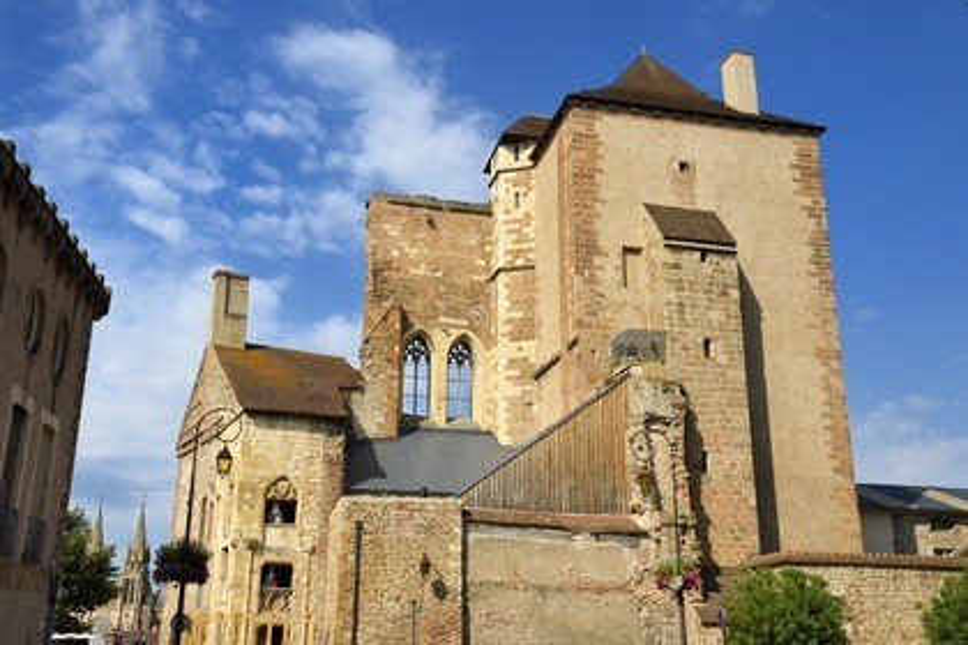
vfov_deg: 35.1
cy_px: 322
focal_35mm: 38
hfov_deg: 50.7
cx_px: 484
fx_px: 1022
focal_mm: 38
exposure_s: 1/250
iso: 200
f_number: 14
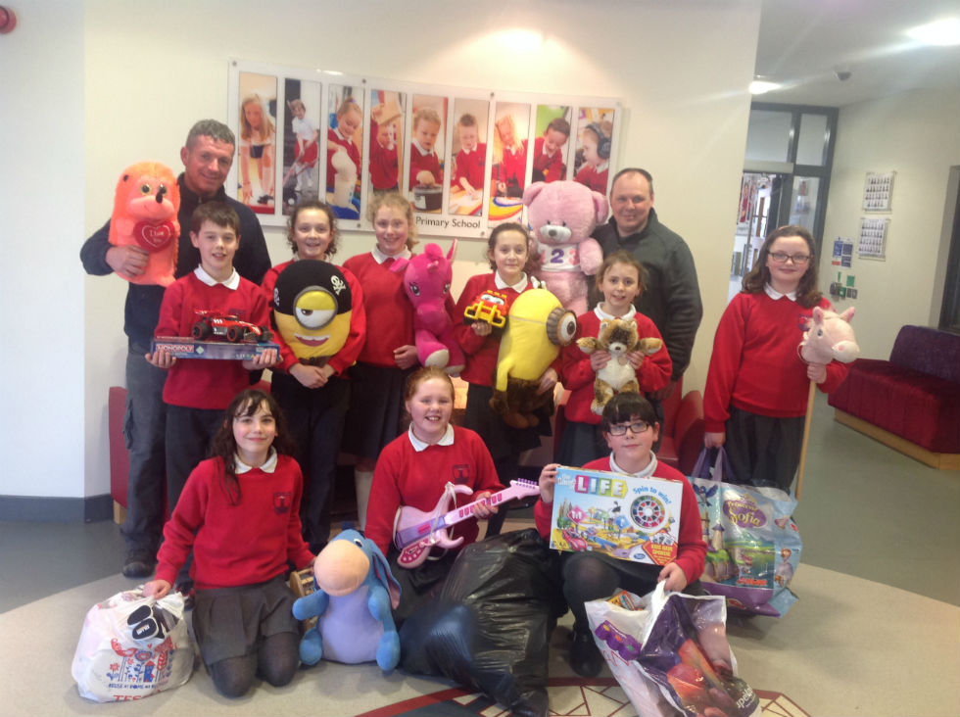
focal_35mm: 35
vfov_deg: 40.6
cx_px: 480
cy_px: 358
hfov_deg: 52.7
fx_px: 969
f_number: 2.4
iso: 100
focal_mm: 4.28
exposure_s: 1/15
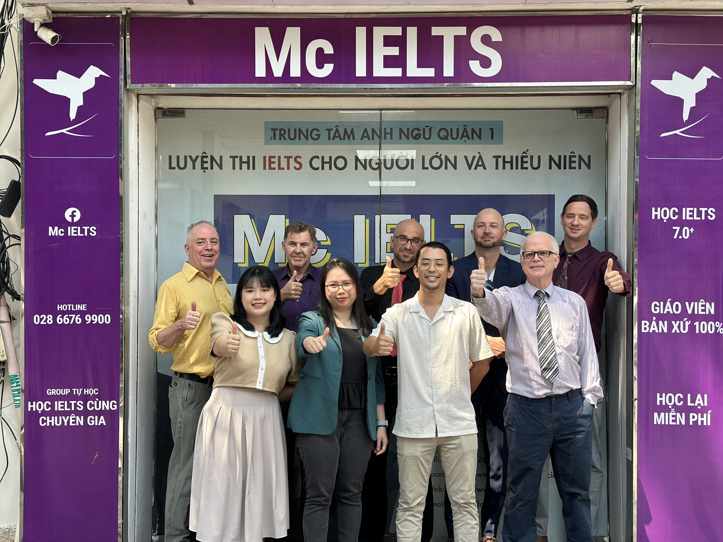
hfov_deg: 39.7
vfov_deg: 30.3
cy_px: 271
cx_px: 362
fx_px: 1003
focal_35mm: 48
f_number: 1.78
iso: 80
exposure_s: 1/714
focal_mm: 6.86
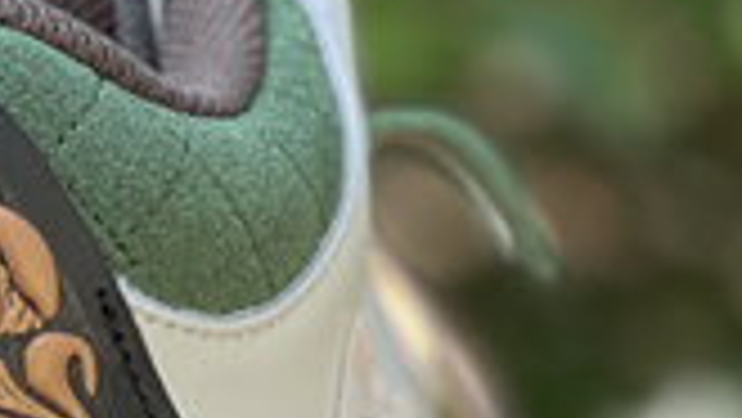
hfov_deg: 6.7
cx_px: -576
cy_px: 676
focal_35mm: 313
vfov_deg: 3.9
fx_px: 6161
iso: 125
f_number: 2.2
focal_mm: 7.5
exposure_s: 1/121
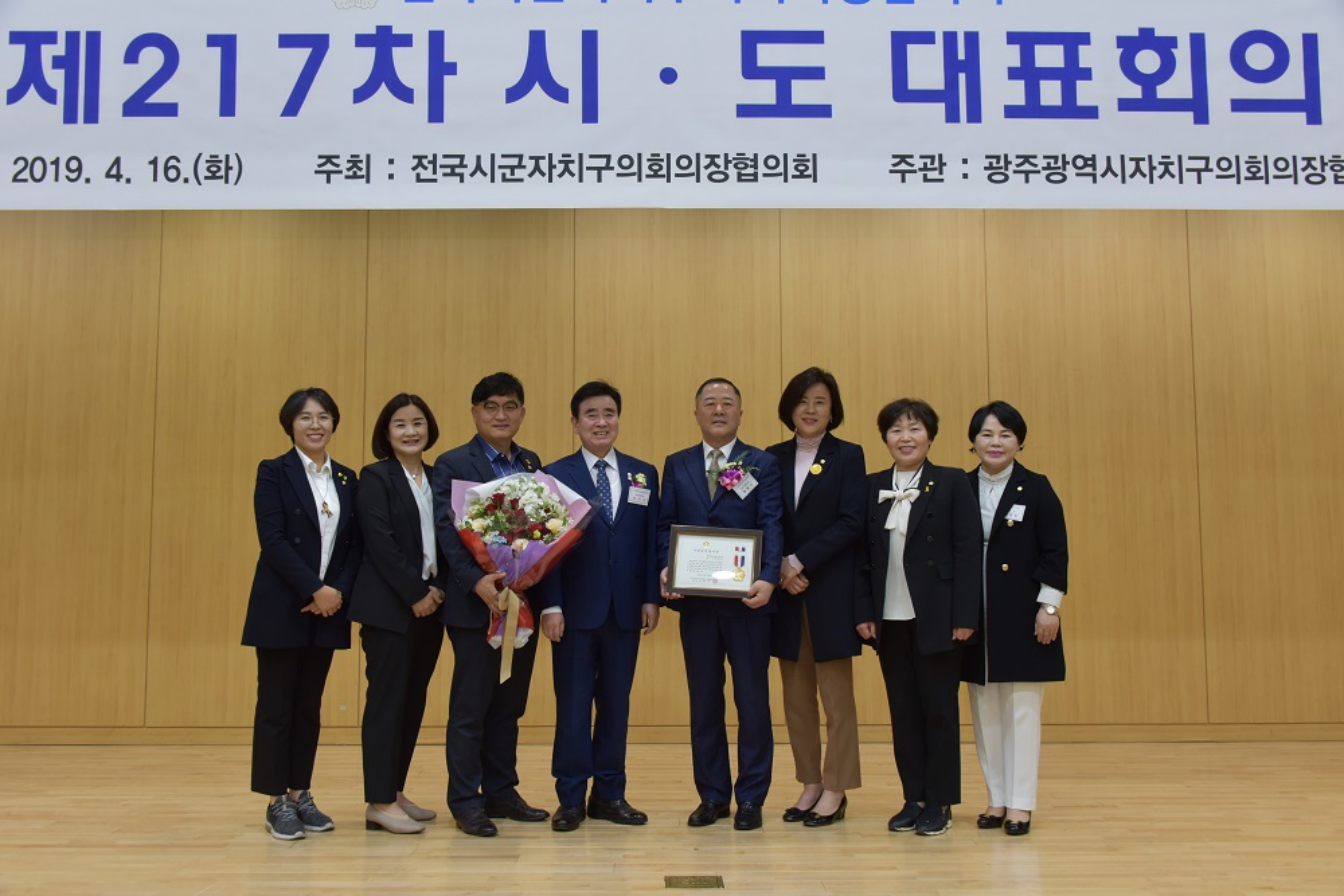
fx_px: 1195
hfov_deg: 58.7
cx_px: 672
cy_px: 448
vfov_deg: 41.1
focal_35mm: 32
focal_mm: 32
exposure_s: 1/60
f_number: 7.1
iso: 1250
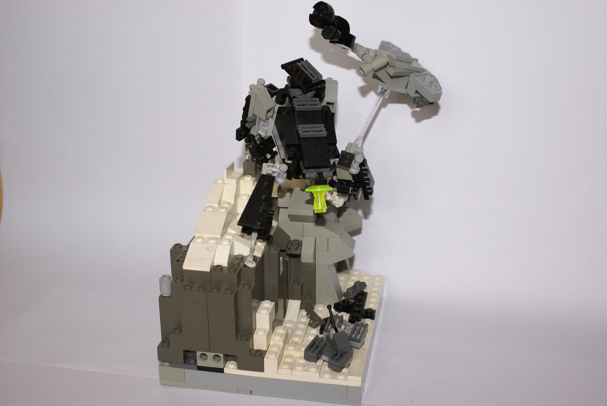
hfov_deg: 43.6
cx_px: 304
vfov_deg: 29.9
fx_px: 760
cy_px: 203
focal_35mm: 45
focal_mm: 30
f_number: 5.6
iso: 400
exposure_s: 1/60
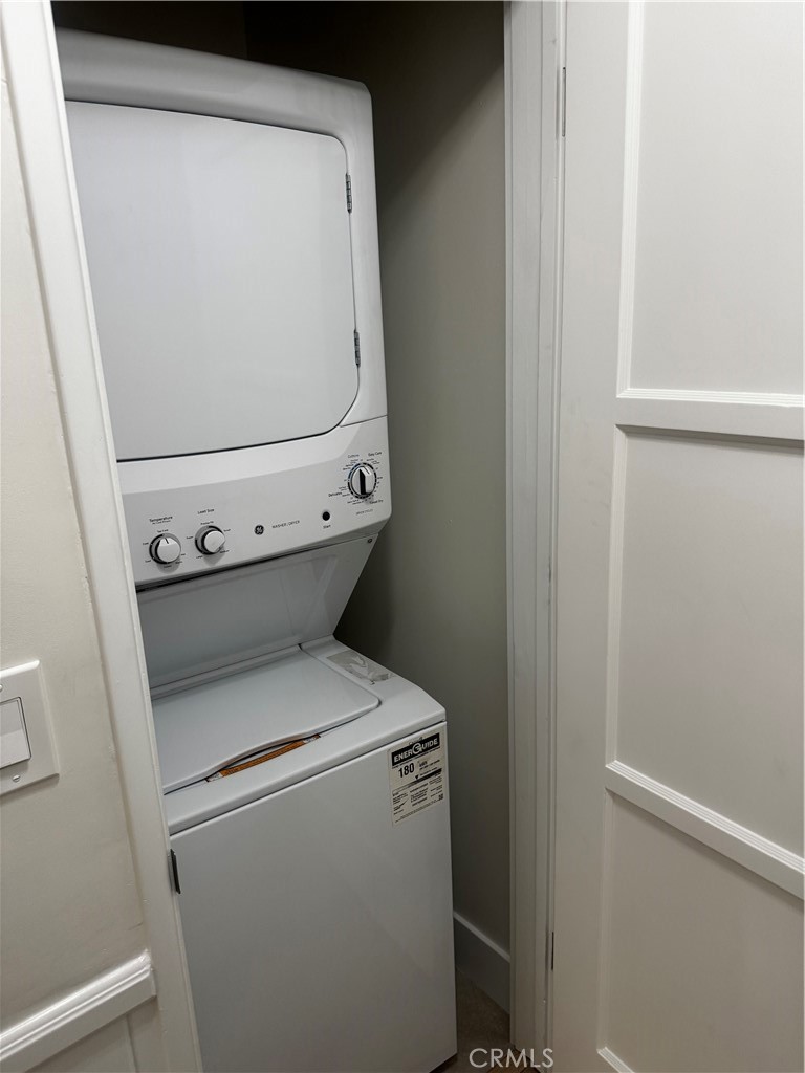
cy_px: 536
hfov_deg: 56.8
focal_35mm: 24
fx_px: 744
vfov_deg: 71.6
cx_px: 402
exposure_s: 1/120
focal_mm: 6.76
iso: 160
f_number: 1.78
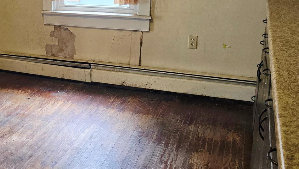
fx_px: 428
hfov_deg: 35.8
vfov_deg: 22.1
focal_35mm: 54
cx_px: 22
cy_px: 47
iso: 320
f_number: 1.7
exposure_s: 1/120
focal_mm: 6.3
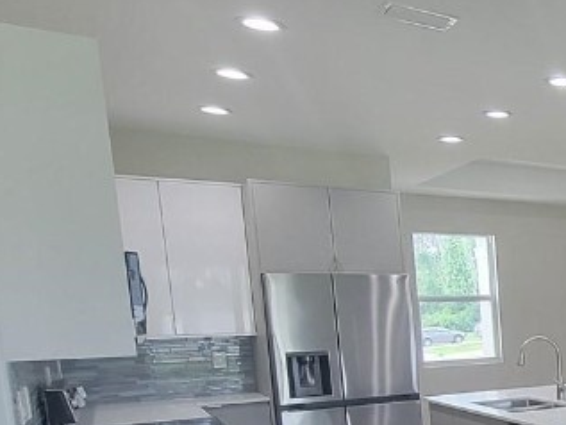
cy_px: 389
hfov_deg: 29.8
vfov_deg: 32.5
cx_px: 818
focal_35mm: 42
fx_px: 687
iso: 160
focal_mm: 2.2
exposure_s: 1/60
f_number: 2.2
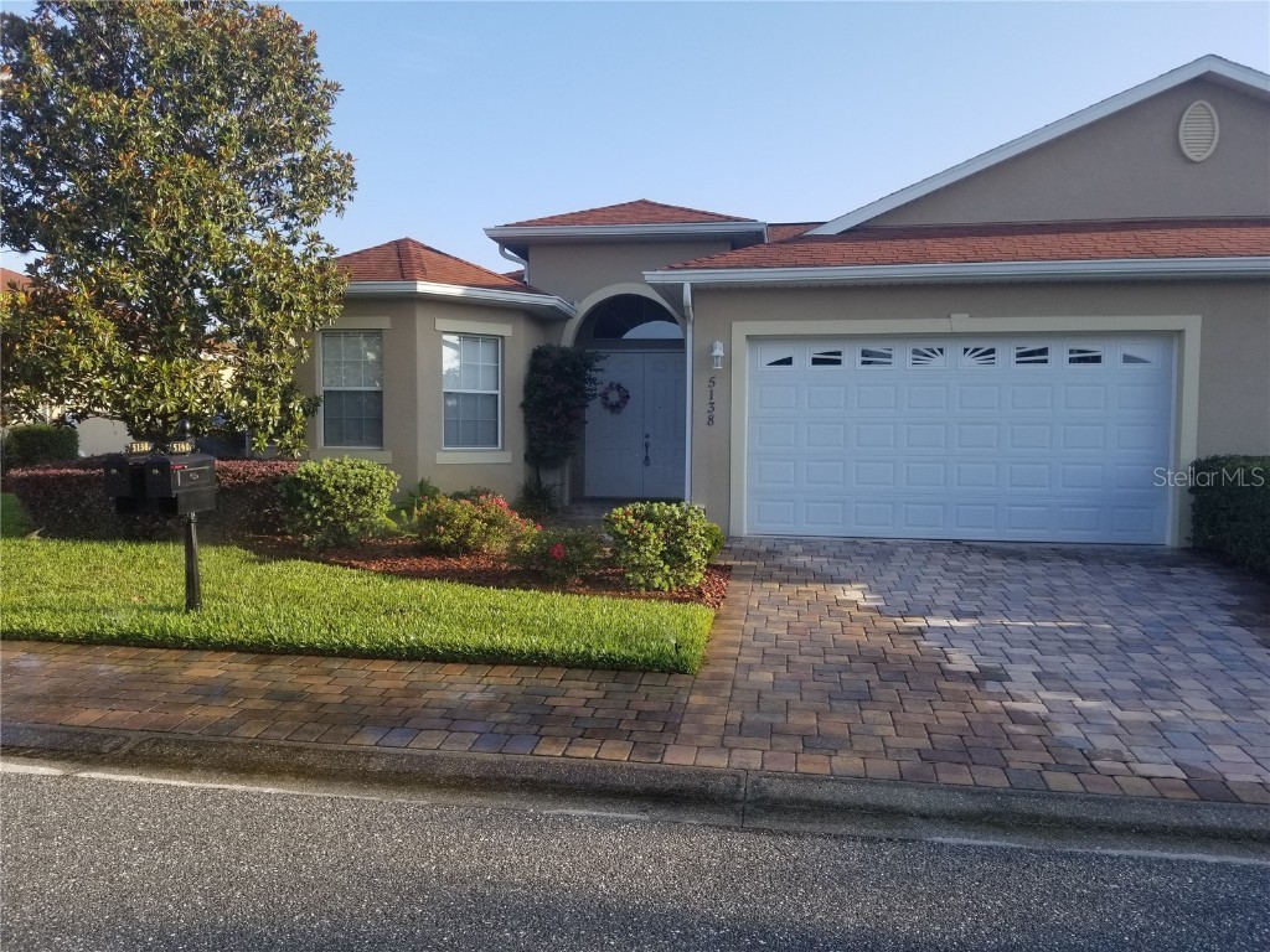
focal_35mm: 26
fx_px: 954
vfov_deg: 53.1
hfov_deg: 67.3
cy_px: 476
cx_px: 635
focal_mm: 4.3
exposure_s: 1/920
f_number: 1.7
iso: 50
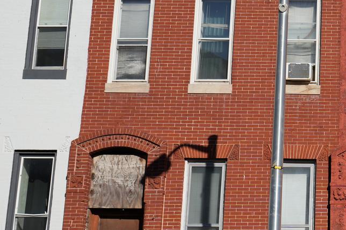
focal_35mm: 89
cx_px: 438
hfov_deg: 21.0
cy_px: 103
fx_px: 855
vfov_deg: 15.3
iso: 100
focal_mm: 28
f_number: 5.6
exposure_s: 1/1000
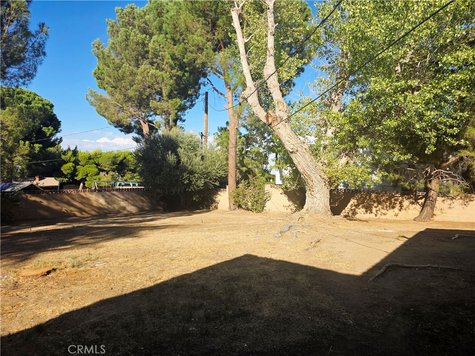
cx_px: 238
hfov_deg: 73.9
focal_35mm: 23
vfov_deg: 58.9
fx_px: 316
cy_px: 178
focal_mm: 6.3
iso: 80
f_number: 1.7
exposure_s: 1/5000
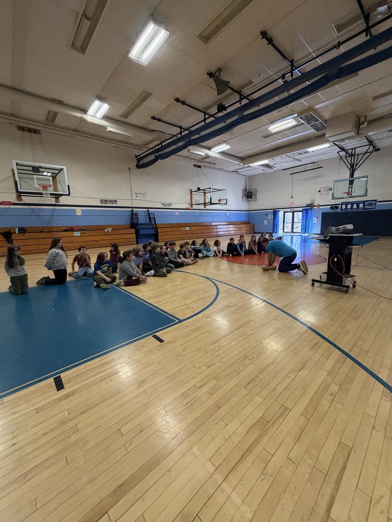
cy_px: 261
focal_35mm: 14
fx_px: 211
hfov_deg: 85.7
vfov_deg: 102.1
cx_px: 196
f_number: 2.2
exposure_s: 1/60
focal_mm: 2.22
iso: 400
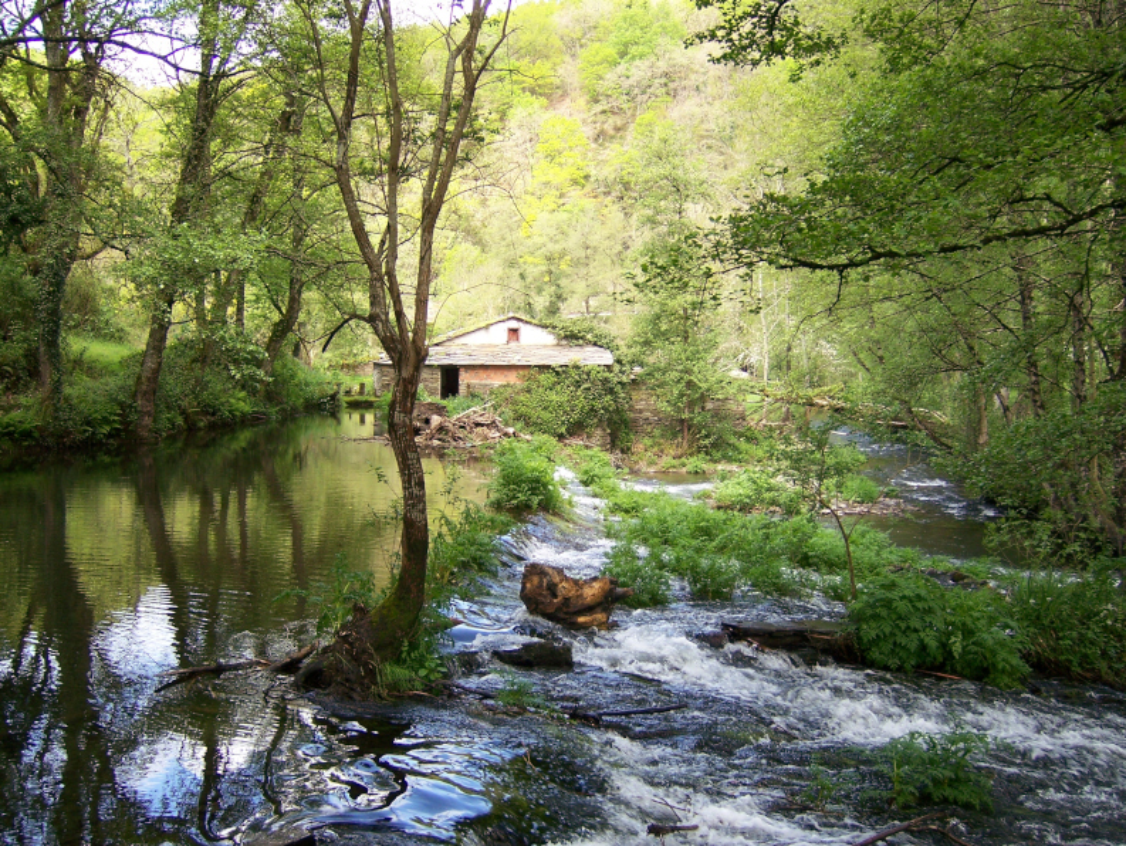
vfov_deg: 39.7
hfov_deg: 51.3
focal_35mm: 36
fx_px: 1172
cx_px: 563
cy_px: 423
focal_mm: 6
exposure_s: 1/125
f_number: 2.8
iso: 80
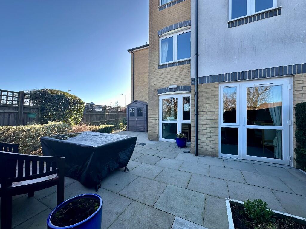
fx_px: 124
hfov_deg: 102.1
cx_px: 153
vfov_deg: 85.7
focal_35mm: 14
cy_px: 114
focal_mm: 2.22
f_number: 2.2
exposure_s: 1/313
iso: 40
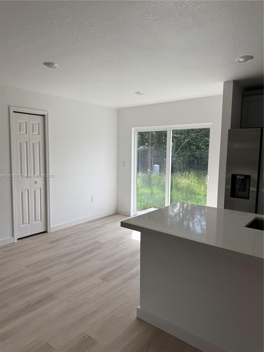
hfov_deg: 56.8
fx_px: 244
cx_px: 132
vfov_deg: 71.6
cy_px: 176
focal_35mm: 24
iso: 80
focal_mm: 6.76
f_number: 1.78
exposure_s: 1/1215
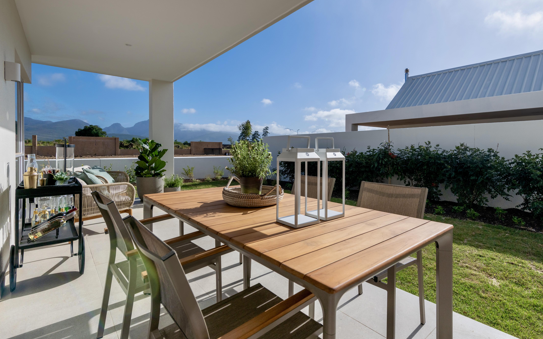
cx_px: 281
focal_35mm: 17
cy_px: 162
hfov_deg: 94.3
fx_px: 252
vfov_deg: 68.0
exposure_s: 1/5000
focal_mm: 16
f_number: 8
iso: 125
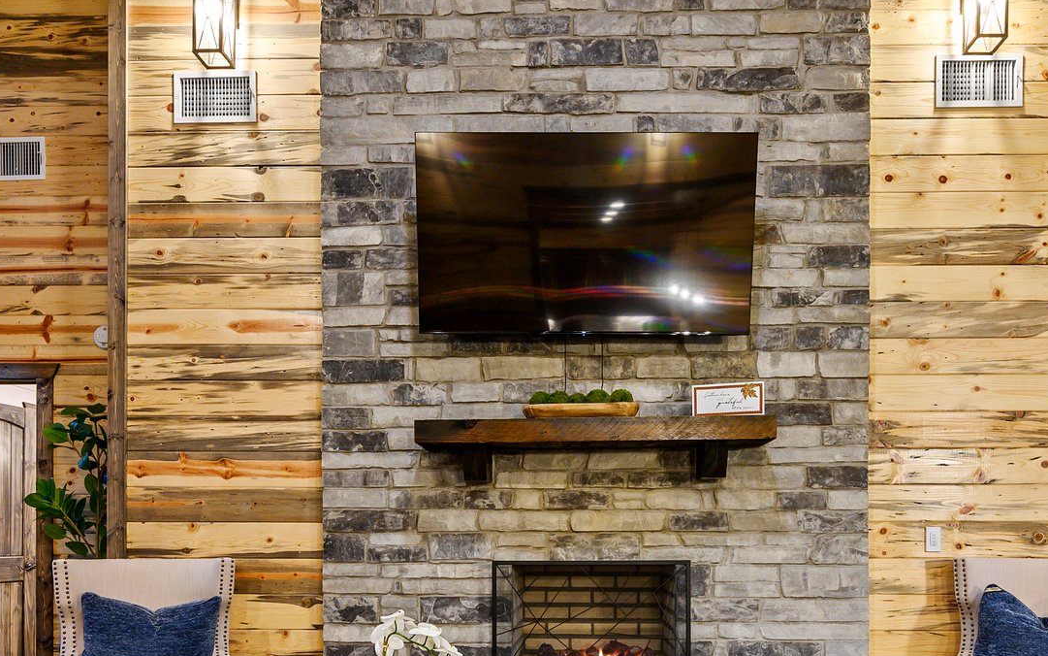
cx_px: 565
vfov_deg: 43.8
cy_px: 527
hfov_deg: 68.3
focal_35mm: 27
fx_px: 771
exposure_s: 1/2
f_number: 9
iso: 200
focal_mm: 14
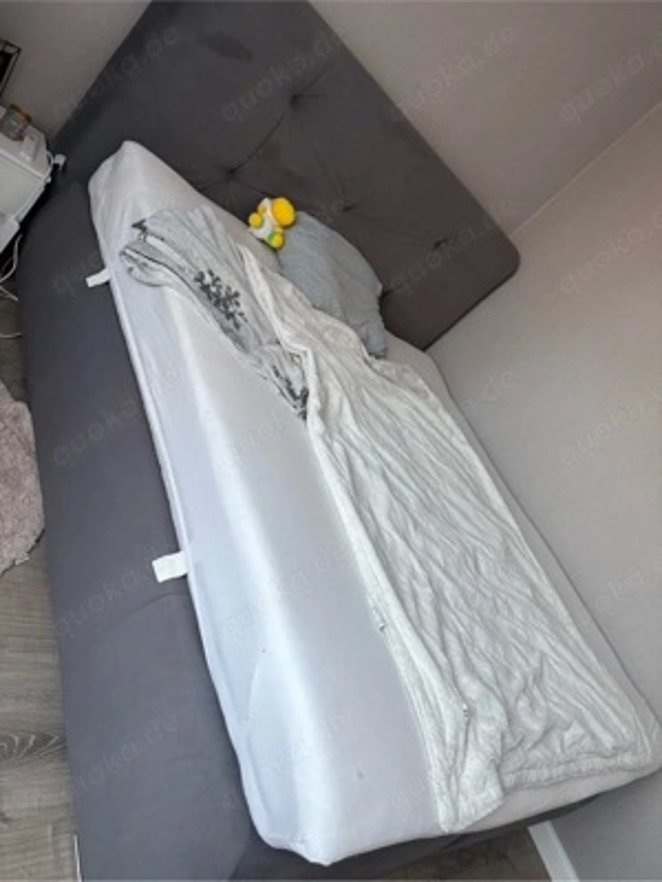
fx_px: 663
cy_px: 441
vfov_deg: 67.3
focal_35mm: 26
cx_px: 331
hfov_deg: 53.1
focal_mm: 5.96
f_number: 1.6
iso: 125
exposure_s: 1/85
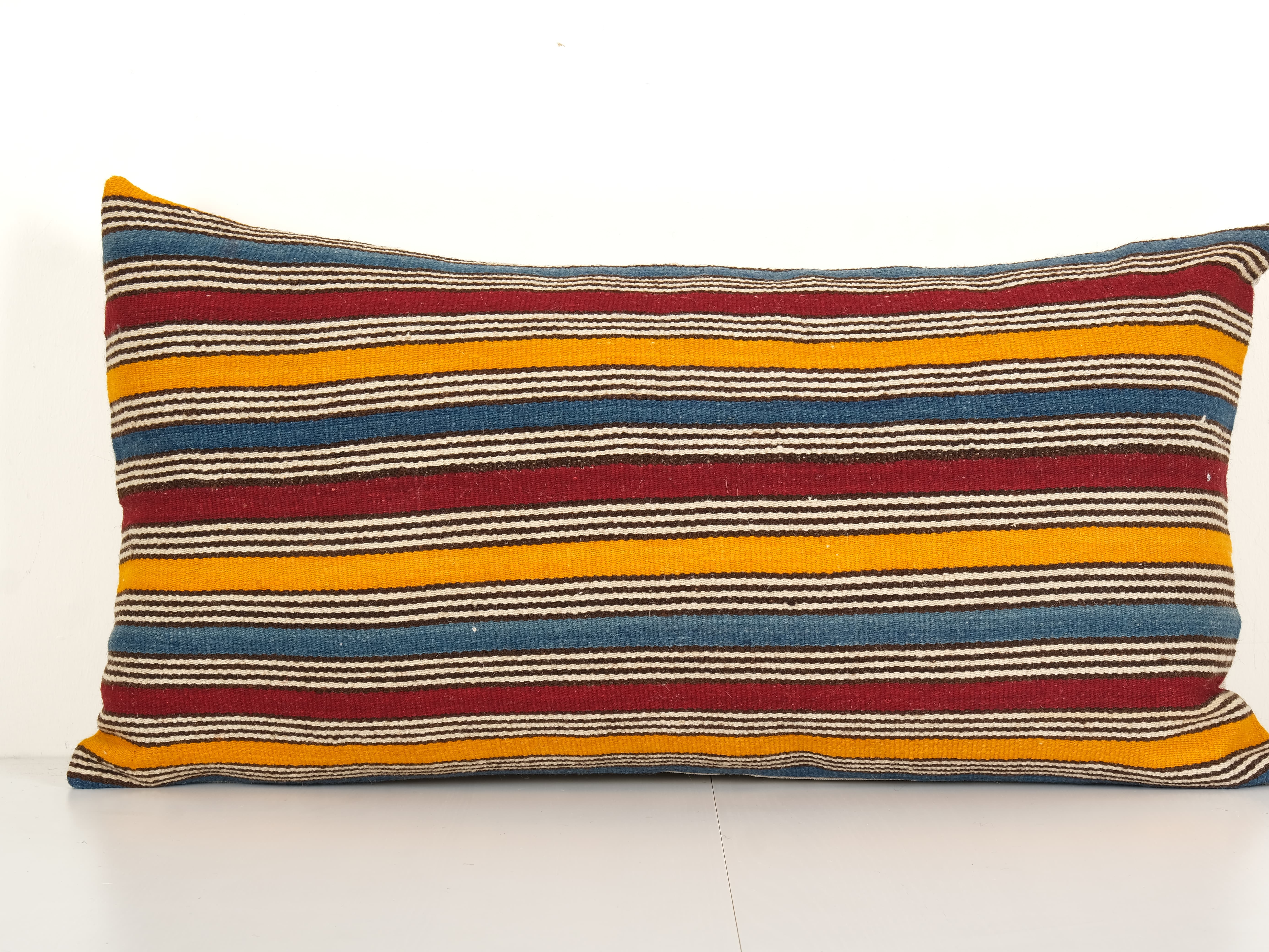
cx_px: 672
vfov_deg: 19.6
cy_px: 478
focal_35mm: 75
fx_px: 2749
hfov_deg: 26.0
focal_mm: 46.3
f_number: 10
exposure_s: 1/160
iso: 80
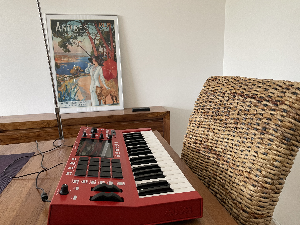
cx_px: 150
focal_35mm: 26
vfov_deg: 53.1
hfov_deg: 67.3
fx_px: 225
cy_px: 112
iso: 125
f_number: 1.6
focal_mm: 4.2
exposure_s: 1/70
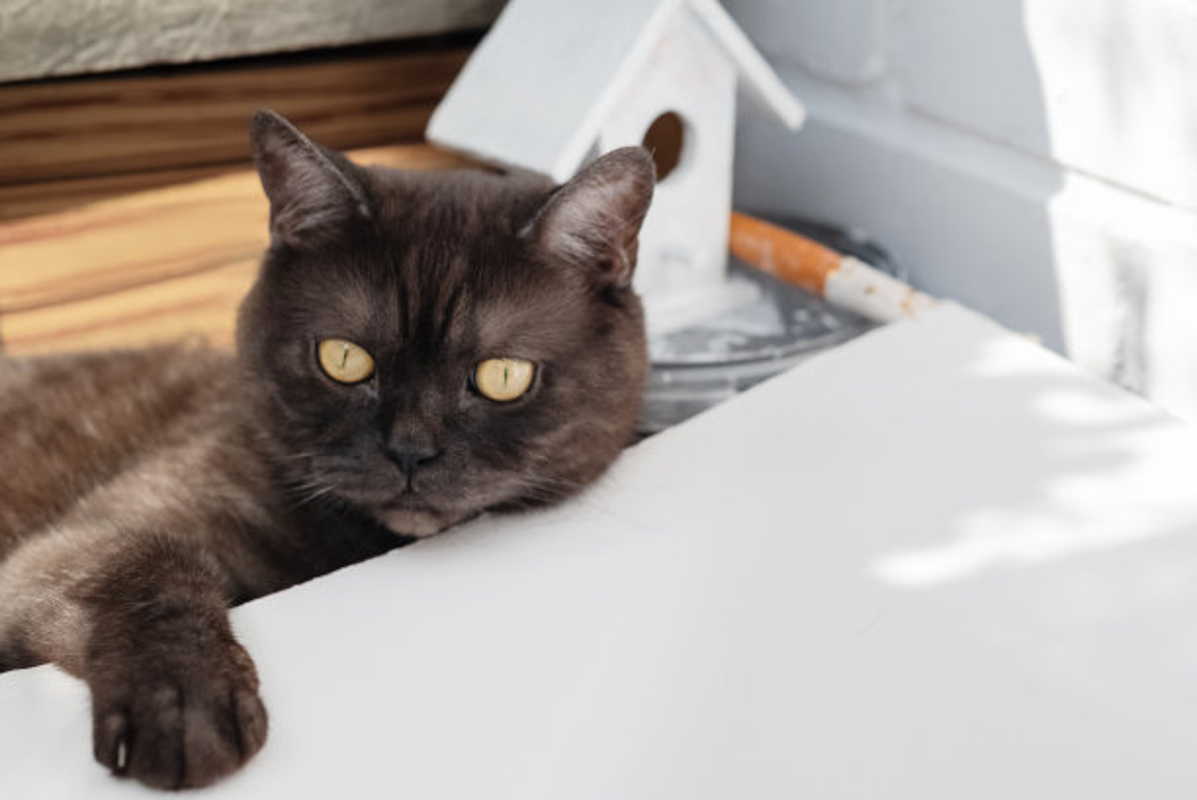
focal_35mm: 50
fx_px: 1664
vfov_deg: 27.0
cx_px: 598
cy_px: 400
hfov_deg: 39.6
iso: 200
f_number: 4
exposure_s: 1/320
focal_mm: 50
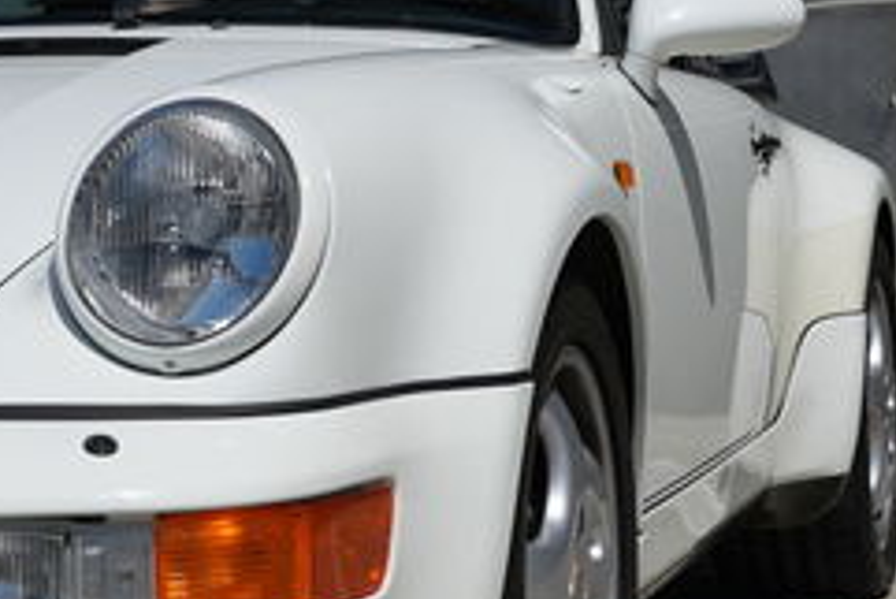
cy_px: 229
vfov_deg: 11.3
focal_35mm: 121
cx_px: -26
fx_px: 3013
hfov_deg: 16.5
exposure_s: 1/1000
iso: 80
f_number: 7.1
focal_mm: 38
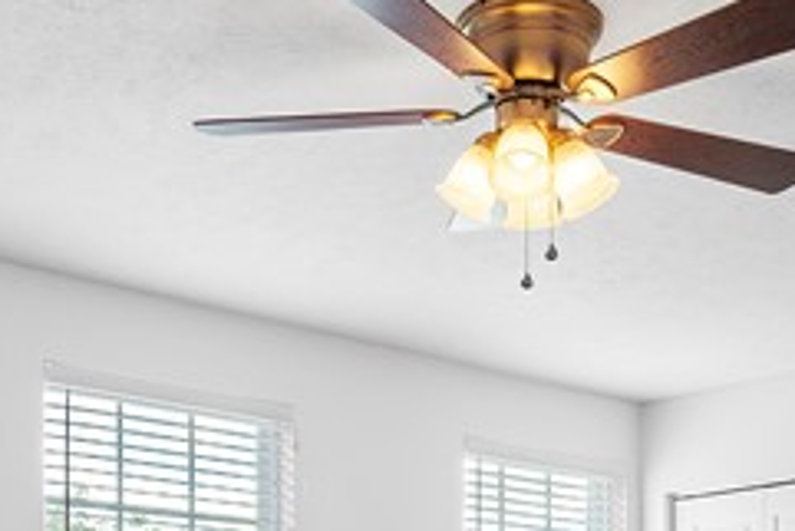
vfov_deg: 19.4
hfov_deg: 31.8
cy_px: 745
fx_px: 1392
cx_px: 459
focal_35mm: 63
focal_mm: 14
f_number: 8
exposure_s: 1/10
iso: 400
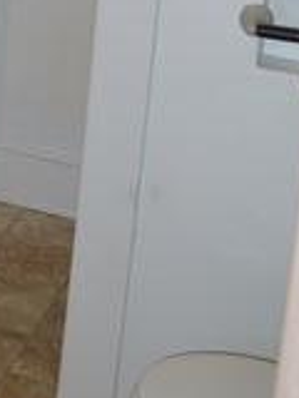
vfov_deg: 17.0
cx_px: -219
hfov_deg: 13.0
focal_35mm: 104
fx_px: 1198
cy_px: -214
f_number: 3.5
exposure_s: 1/60
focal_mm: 18
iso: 450
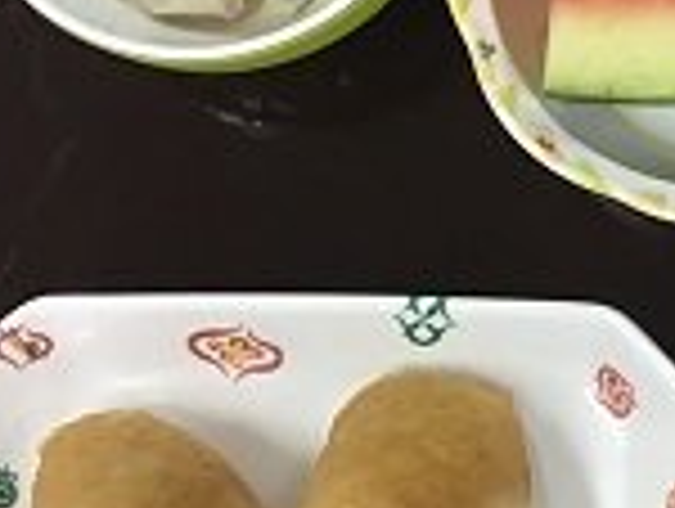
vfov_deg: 14.4
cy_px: 317
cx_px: 918
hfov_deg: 17.6
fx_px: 2012
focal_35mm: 103
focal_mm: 3.3
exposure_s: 1/33
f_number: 2.4
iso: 50
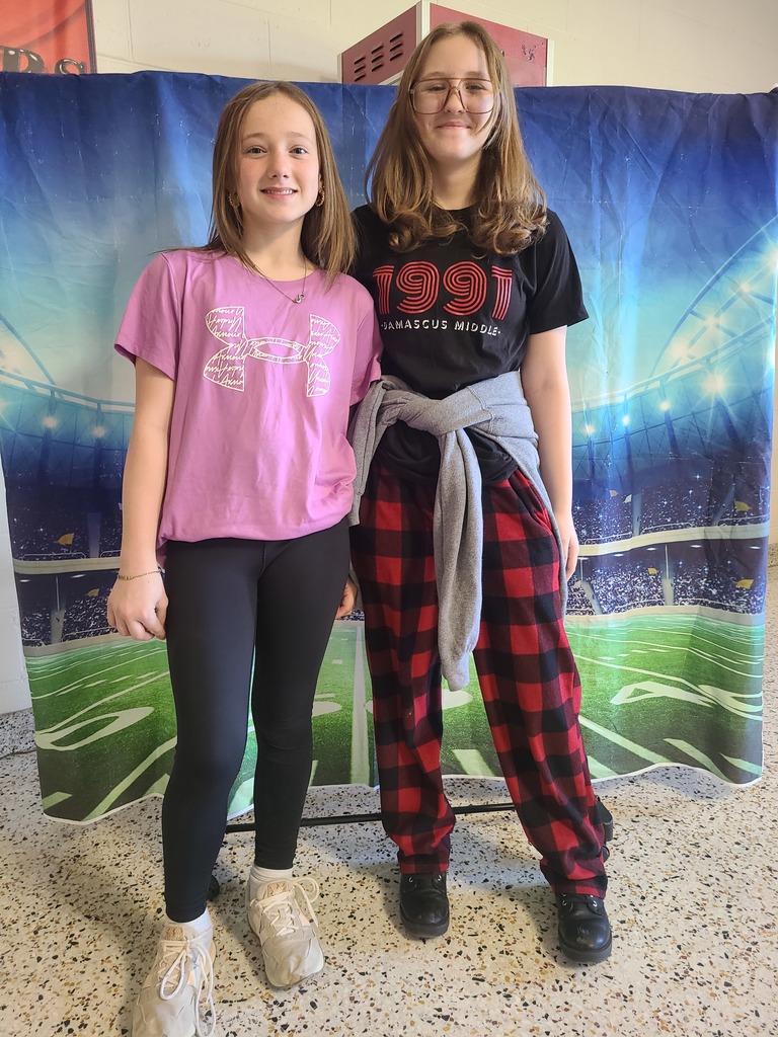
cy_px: 518
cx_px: 389
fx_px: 779
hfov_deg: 53.1
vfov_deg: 67.3
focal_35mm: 26
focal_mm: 5.4
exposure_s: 1/40
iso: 400
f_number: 1.8
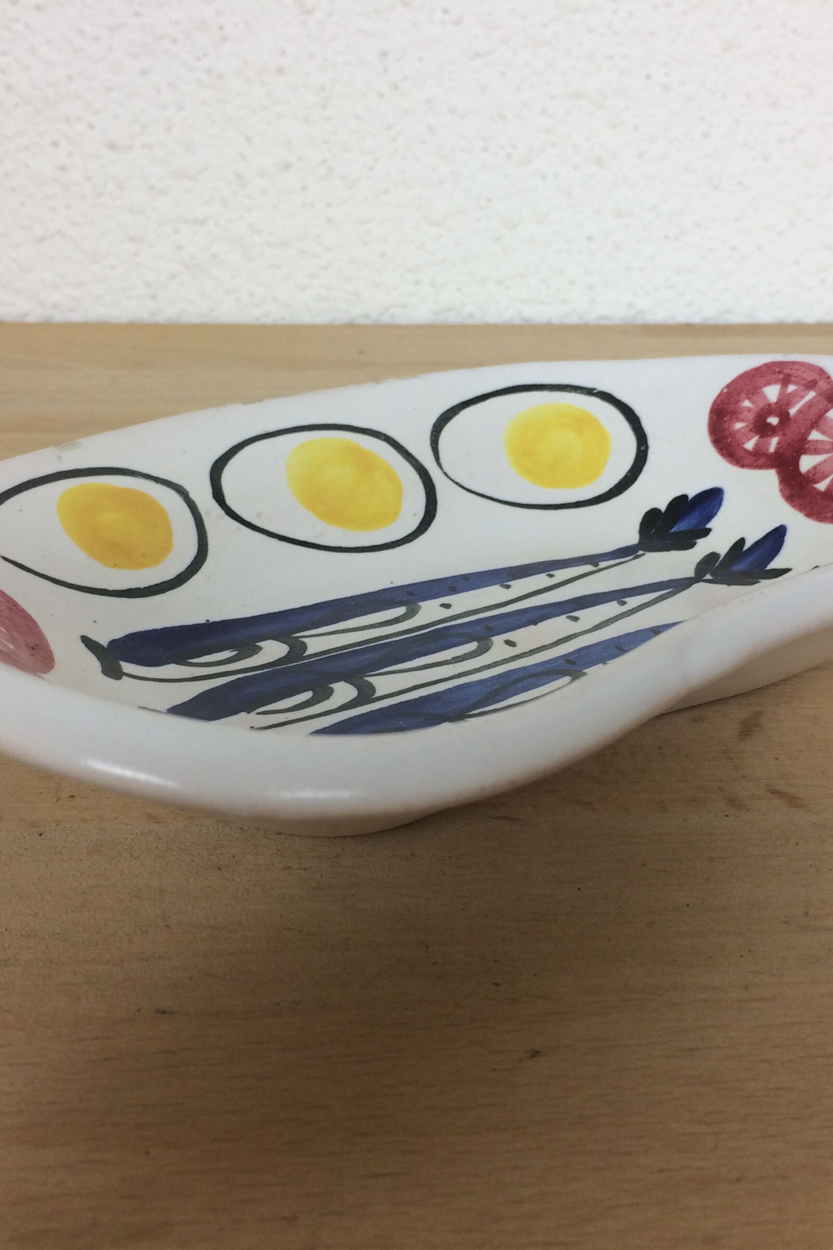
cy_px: 627
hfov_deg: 32.6
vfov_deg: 47.4
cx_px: 470
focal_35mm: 41
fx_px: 1423
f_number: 2.2
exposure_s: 1/50
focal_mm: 4.15
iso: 40
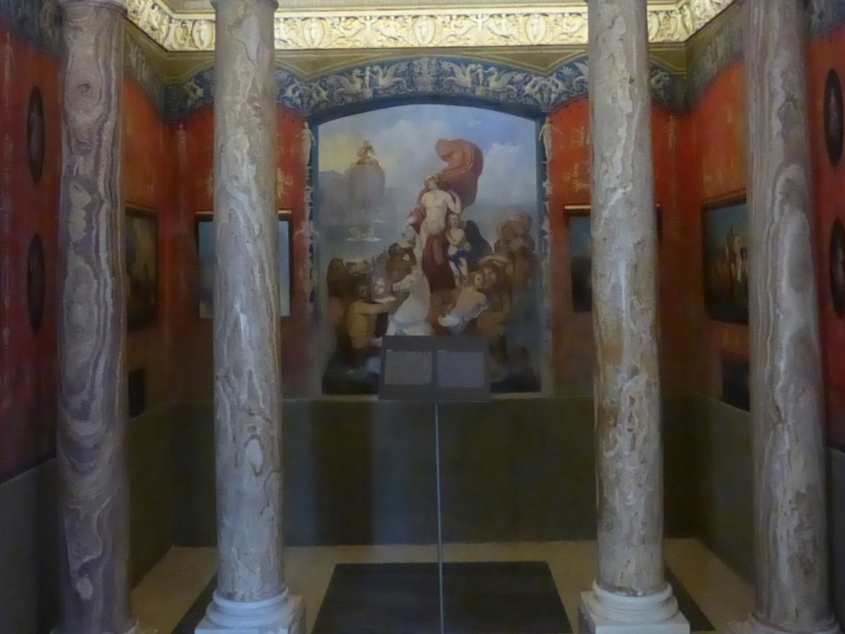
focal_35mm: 34
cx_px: 425
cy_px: 254
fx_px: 830
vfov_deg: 41.6
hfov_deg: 54.0
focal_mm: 4.5
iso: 1600
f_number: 3.1
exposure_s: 1/80
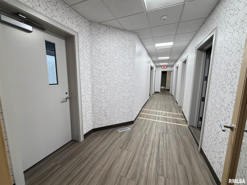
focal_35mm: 14
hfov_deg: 102.1
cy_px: 92
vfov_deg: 85.7
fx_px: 100
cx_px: 124
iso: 250
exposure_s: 1/120
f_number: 2.2
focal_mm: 2.22
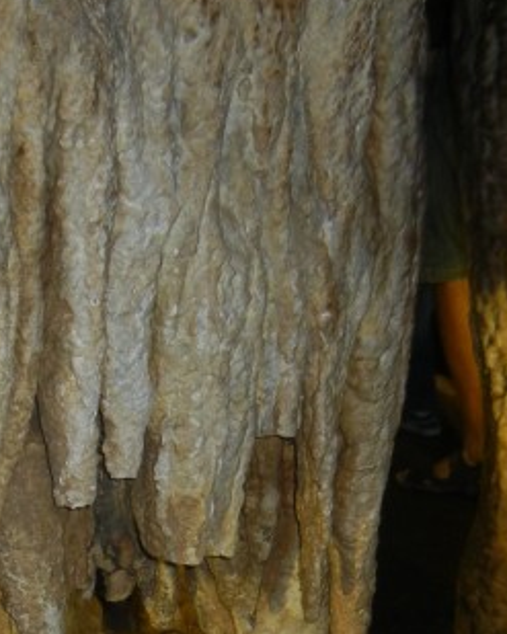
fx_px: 1820
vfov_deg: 18.9
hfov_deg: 15.8
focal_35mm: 97
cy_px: 708
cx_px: 197
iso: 200
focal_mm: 5.4
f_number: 3.5
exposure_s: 1/30
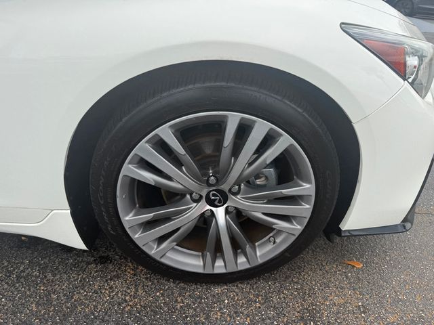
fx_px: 301
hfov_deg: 71.6
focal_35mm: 24
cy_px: 162
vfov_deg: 56.8
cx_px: 217
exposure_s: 1/2169
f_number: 1.78
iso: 80
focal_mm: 6.76
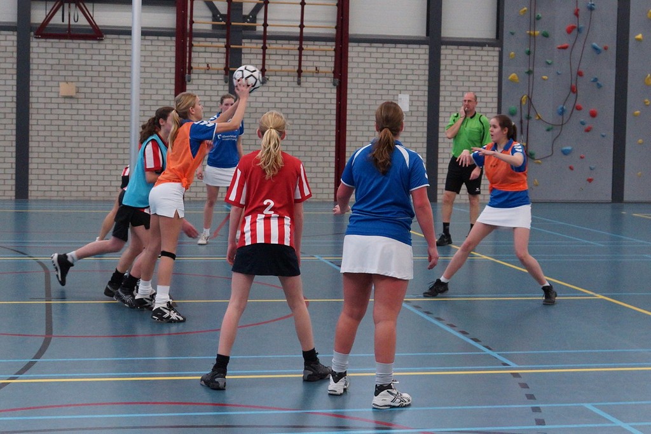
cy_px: 217
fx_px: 705
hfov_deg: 49.6
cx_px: 326
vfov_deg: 34.2
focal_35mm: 39
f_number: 3.2
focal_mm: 26
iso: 1250
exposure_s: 1/320
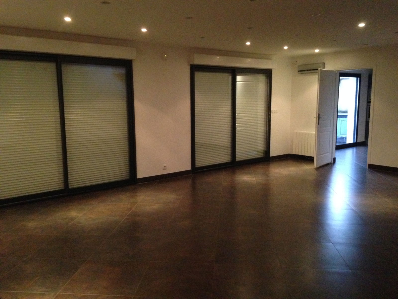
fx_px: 379
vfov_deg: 42.9
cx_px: 199
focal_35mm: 33
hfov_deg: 55.4
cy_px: 150
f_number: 2.4
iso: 800
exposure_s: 1/15
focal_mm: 4.12
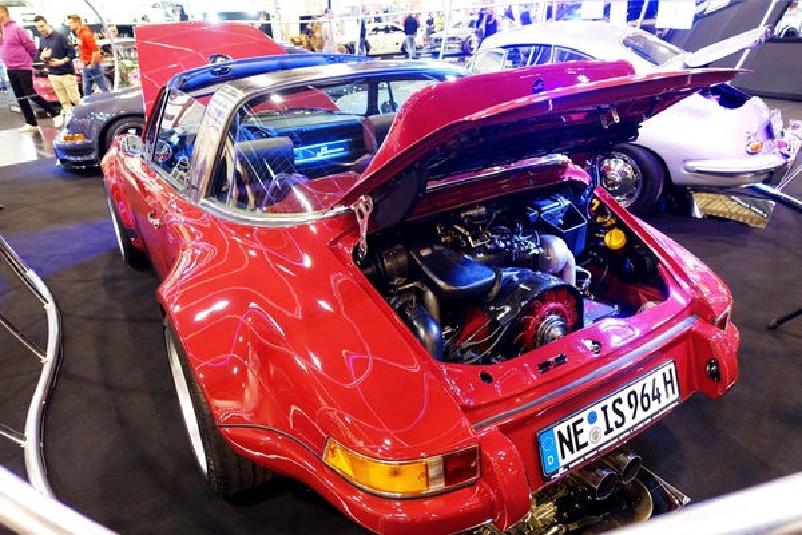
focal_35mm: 24
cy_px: 268
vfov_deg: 53.1
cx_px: 401
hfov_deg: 73.7
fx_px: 535
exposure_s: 1/30
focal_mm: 8.8
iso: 200
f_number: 1.8
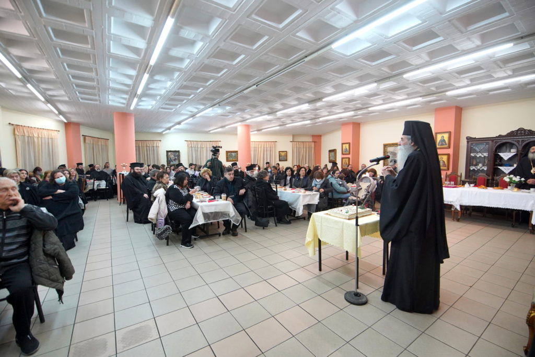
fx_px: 223
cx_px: 268
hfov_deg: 100.4
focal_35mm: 15
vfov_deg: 77.3
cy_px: 178
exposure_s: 1/250
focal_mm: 15
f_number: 3.2
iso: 2000
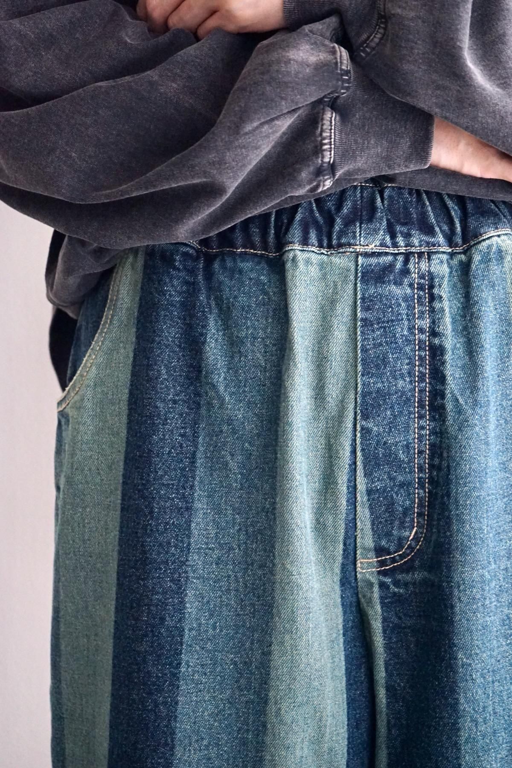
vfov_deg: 35.1
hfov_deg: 23.8
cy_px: 384
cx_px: 256
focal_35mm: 57
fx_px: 1216
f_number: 4.5
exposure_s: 1/45
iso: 6400
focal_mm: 57
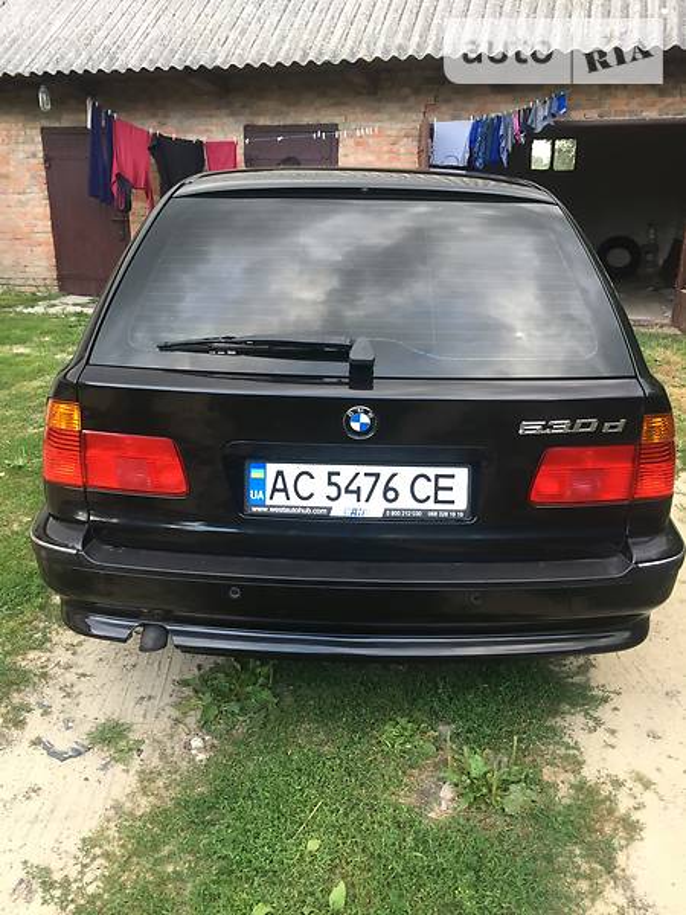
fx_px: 766
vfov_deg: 61.7
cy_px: 458
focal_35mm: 29
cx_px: 343
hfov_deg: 48.2
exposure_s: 1/33
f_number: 2.2
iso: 32
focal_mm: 4.2
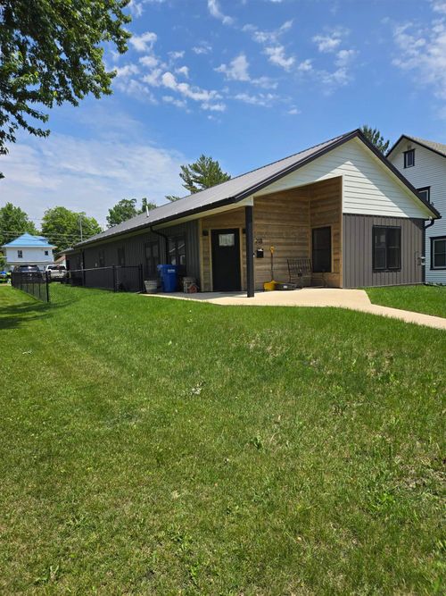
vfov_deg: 73.9
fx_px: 395
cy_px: 298
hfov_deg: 58.9
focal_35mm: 23
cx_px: 223
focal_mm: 5.4
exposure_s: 1/2198
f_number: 1.8
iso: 25
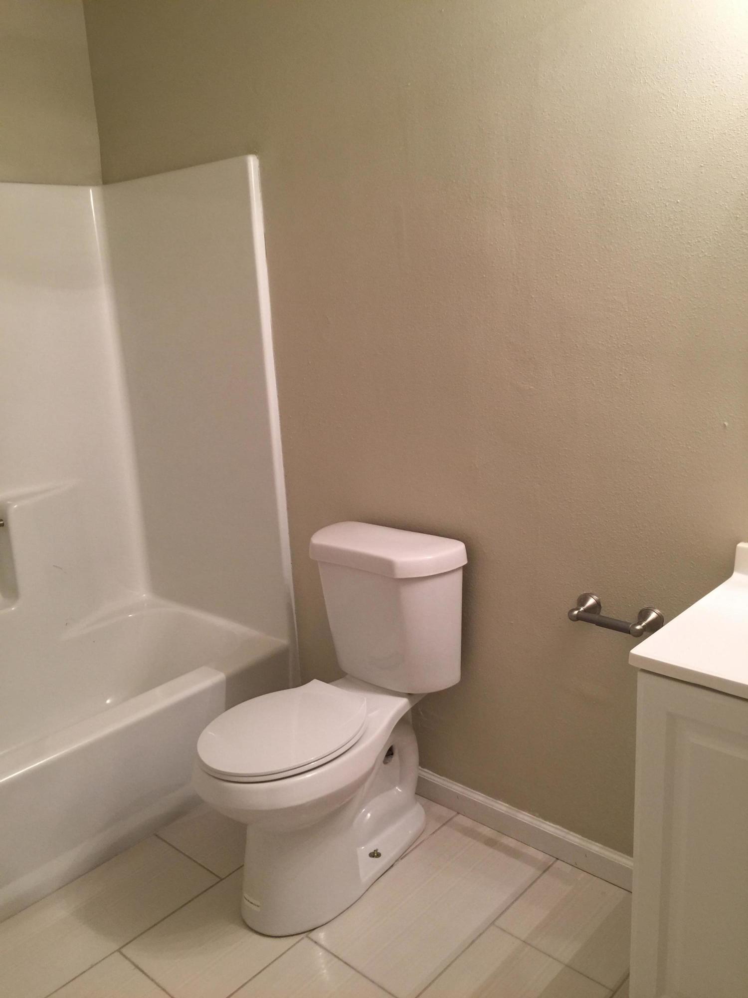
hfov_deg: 48.2
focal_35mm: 29
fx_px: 836
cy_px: 499
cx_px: 374
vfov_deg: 61.7
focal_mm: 4.15
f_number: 2.2
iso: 40
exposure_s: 1/15
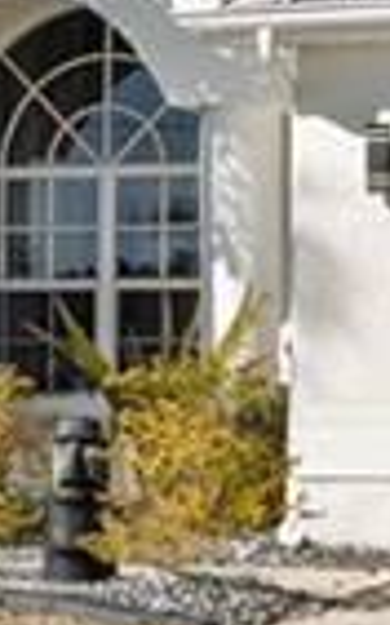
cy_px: 66
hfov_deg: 5.7
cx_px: -18
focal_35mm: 229
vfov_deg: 9.1
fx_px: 3898
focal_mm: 31
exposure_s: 1/200
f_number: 10
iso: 100
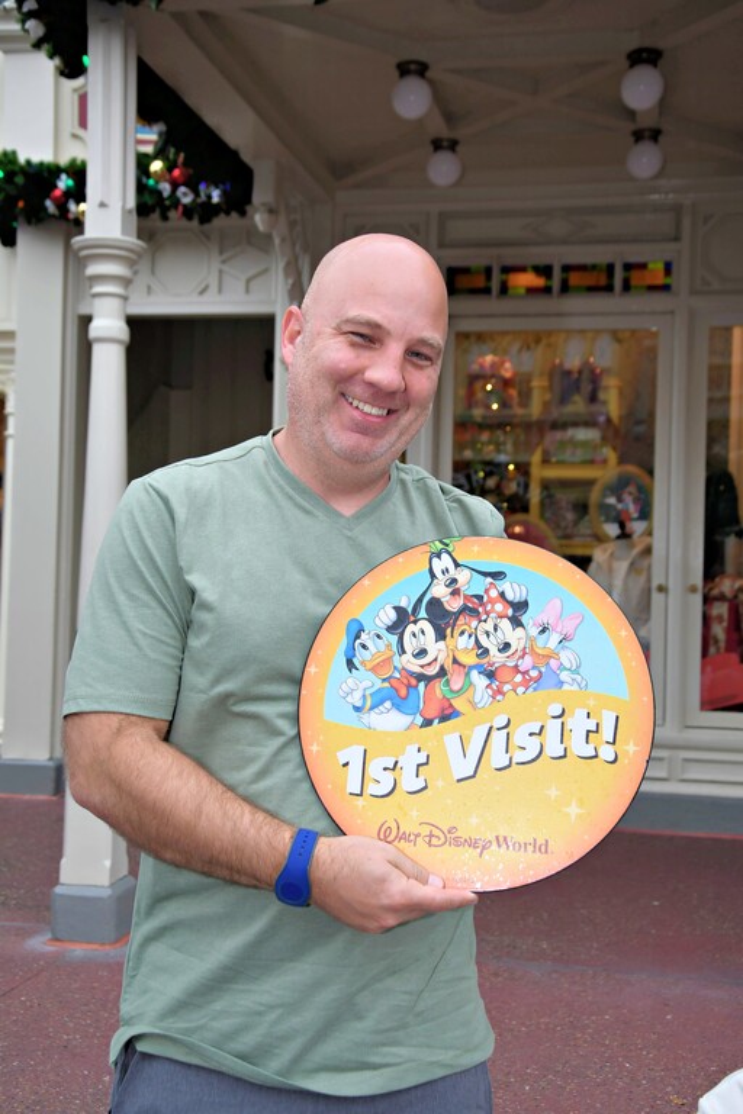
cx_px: 372
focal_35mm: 48
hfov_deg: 28.1
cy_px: 557
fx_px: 1486
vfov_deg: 41.1
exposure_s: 1/100
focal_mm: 32
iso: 400
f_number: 5.6
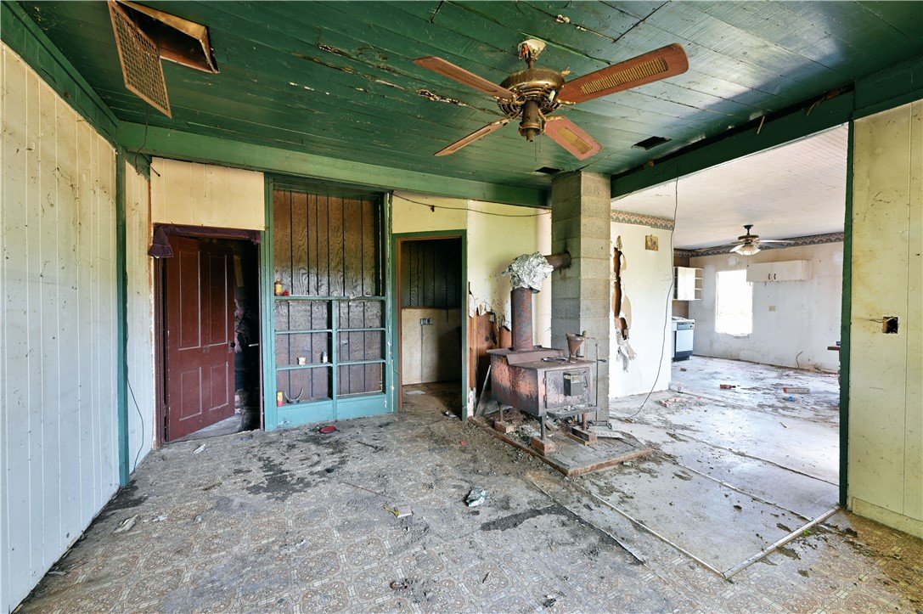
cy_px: 307
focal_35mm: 14
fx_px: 359
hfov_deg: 104.3
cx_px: 462
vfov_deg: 81.1
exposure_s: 1/2.5
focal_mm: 14
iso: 100
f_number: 5.6
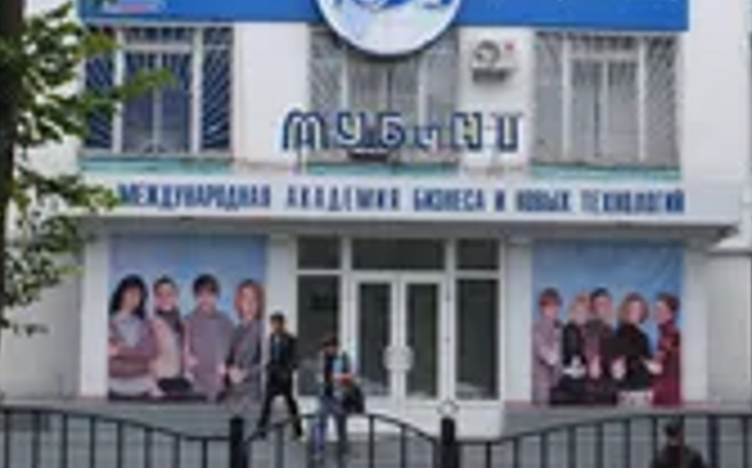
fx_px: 2354
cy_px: 130
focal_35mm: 115
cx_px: 432
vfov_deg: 11.3
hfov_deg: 18.1
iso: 400
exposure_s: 1/250
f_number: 8
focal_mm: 28
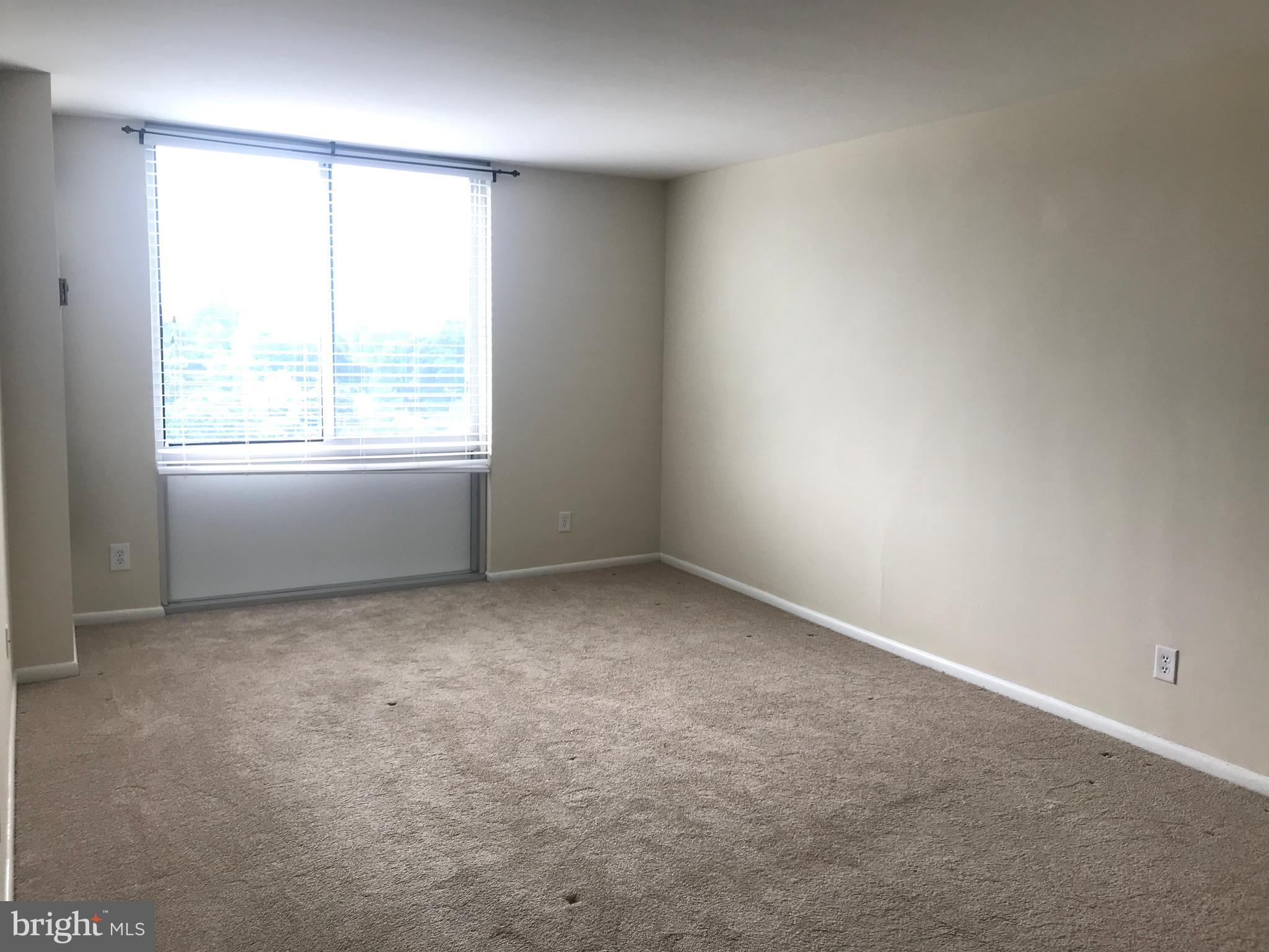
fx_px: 1026
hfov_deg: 63.4
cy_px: 476
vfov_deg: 49.7
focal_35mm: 28
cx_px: 634
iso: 20
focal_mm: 3.99
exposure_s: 1/113
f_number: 1.8
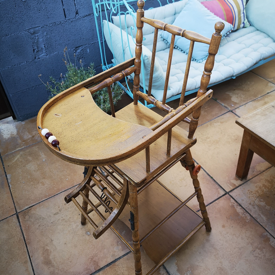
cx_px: 138
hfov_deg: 51.1
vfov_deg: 51.0
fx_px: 288
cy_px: 121
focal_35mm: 32
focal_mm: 5.58
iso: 50
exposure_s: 1/100
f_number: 1.8
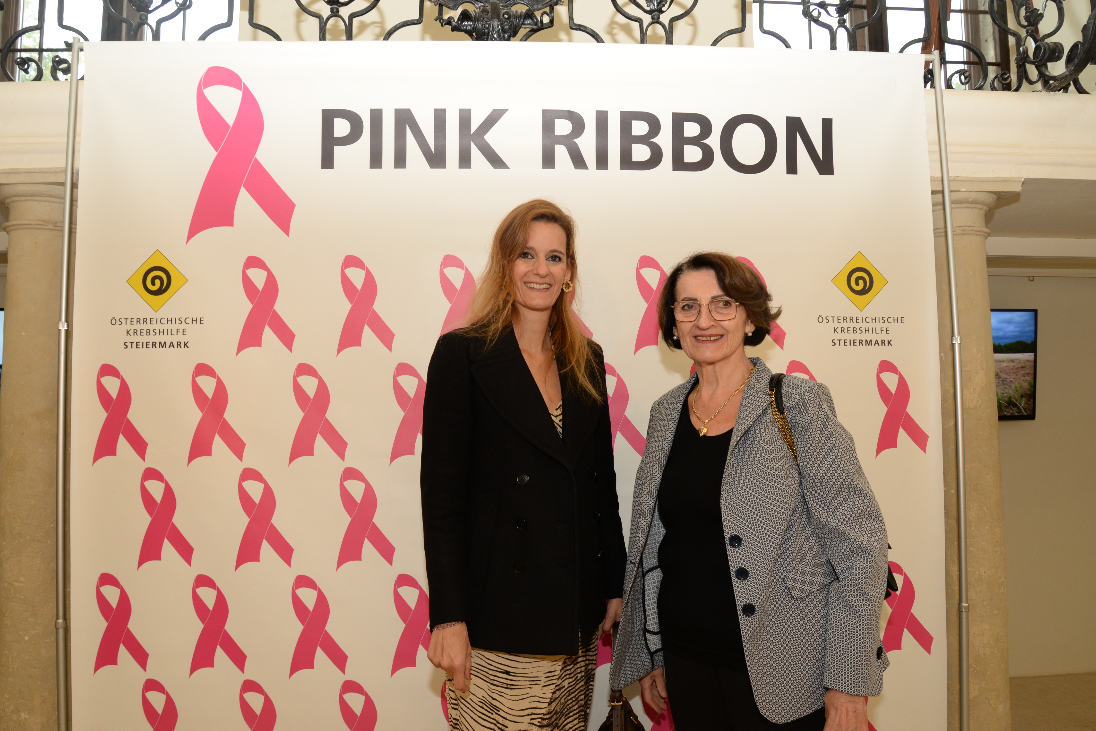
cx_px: 548
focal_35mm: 24
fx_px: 731
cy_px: 366
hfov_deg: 73.7
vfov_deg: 53.1
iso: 800
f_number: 7.1
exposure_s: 1/60
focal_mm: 24
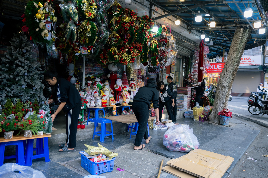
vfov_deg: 46.4
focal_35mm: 28
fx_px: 208
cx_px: 134
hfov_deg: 65.5
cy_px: 89
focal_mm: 28
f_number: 2.8
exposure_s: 1/250
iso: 320
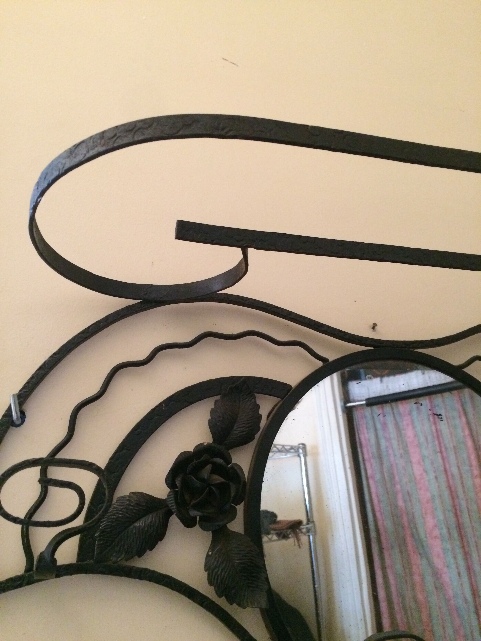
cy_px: 320
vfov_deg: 61.7
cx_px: 240
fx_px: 537
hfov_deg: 48.2
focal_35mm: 29
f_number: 2.2
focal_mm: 4.15
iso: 400
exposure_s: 1/17
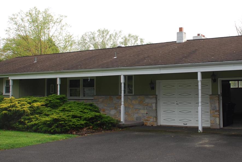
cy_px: 64
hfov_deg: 39.7
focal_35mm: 49
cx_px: 166
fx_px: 330
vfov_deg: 27.5
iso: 100
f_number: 5.6
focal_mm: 20
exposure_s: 1/200
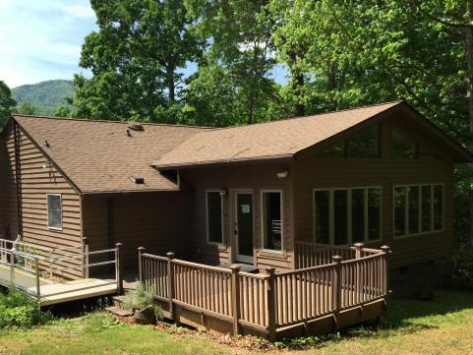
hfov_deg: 52.3
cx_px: 191
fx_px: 478
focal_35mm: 35
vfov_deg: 40.6
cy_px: 204
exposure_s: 1/1068
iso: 32
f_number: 2.2
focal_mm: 4.15
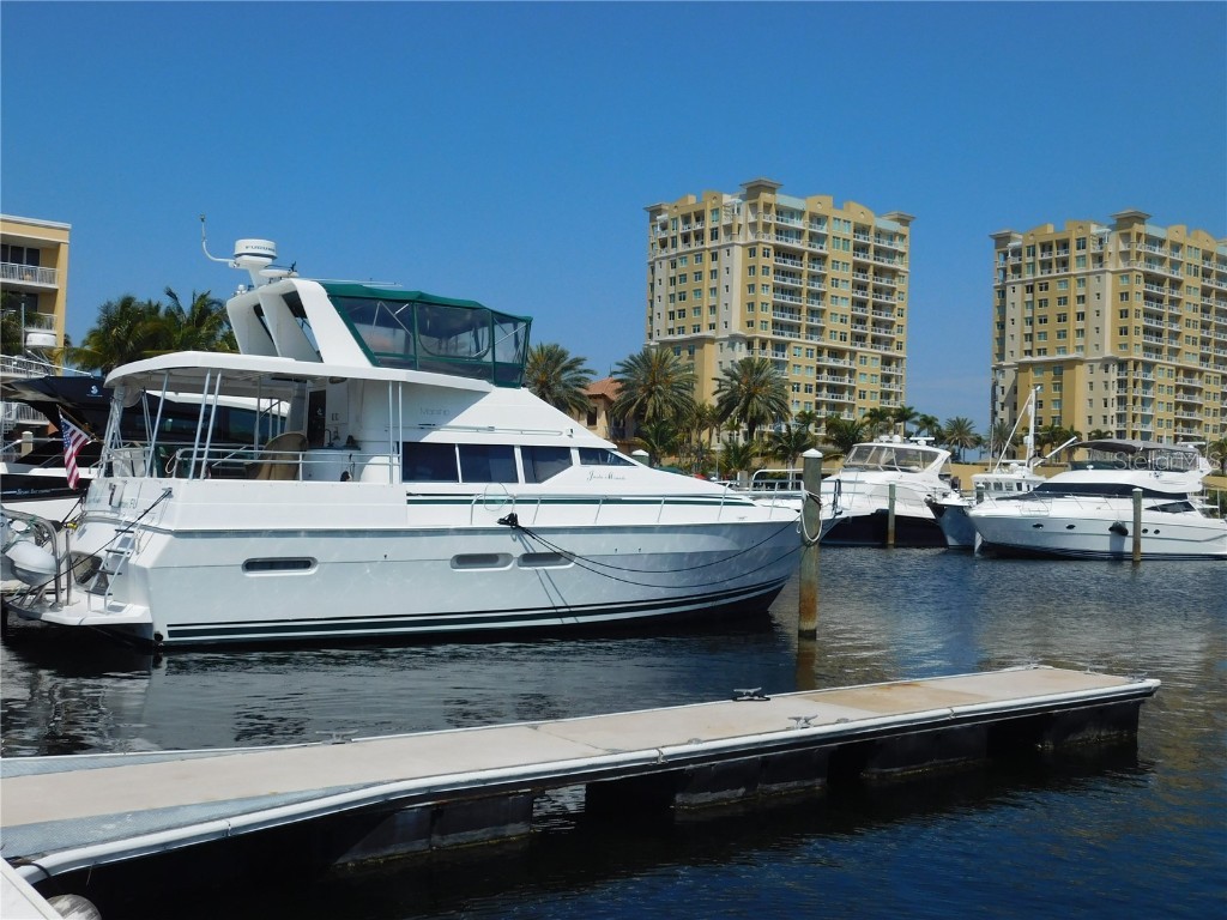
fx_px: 1276
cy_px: 460
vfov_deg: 39.7
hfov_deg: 51.4
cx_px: 614
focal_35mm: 36
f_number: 7
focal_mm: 6.3
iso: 125
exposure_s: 1/800
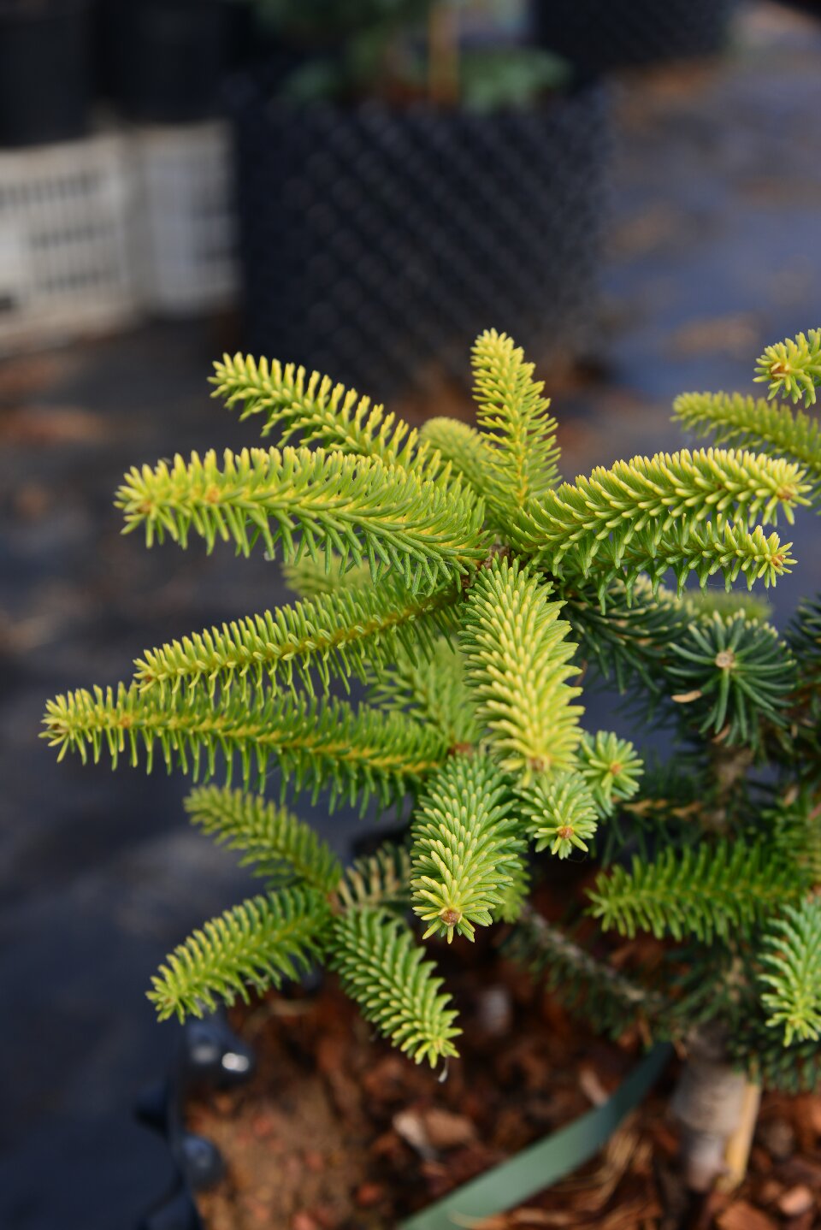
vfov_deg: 36.2
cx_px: 410
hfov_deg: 24.6
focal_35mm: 55
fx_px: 1880
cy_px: 615
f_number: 5
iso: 100
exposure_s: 1/100
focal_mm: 55
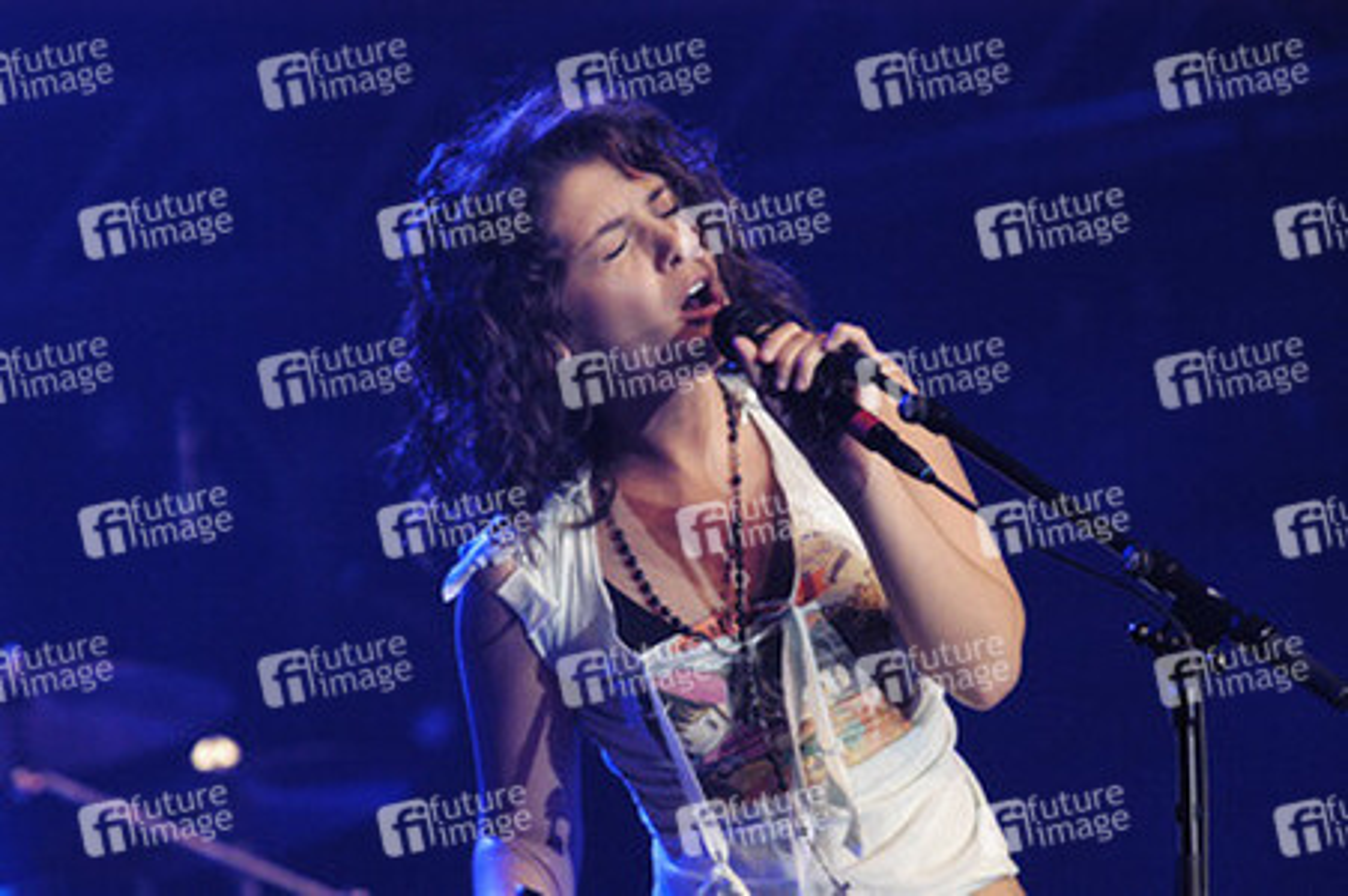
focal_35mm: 278
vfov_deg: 4.9
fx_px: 10383
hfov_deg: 7.4
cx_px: 674
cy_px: 448
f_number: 4
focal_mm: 185
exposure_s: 1/125
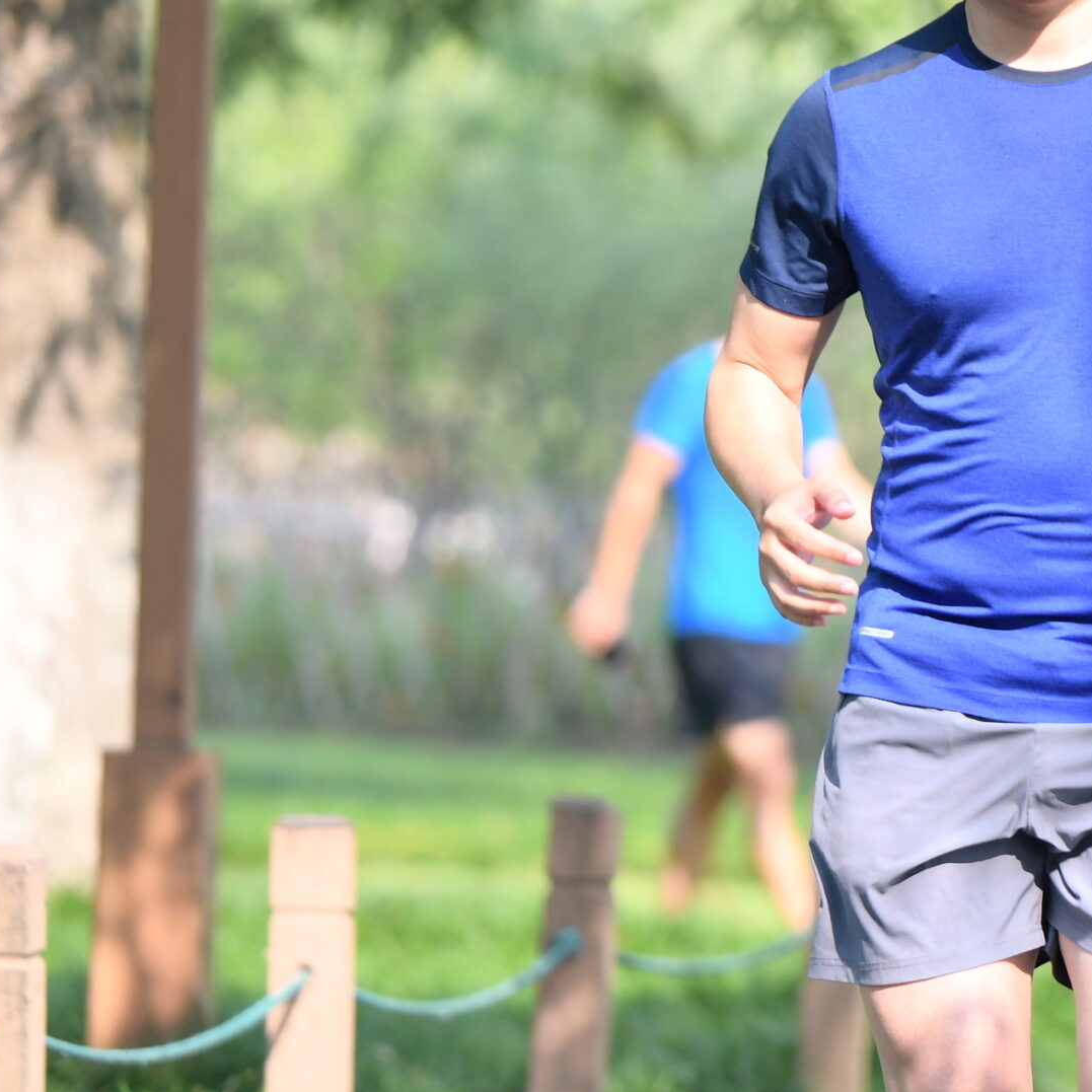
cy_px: 265
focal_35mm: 409
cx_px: 1172
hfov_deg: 4.3
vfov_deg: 4.3
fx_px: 14598
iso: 220
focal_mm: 135
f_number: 2.8
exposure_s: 1/640
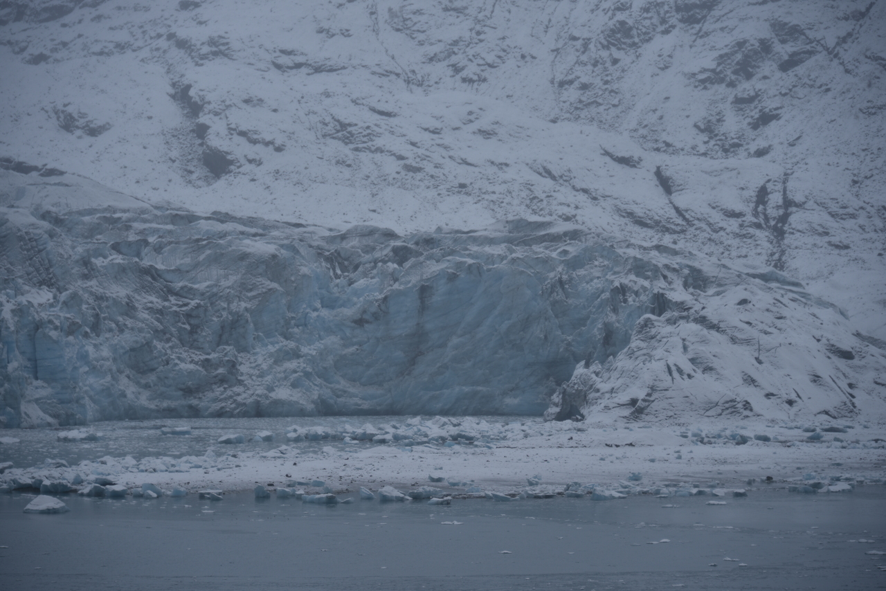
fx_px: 3692
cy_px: 296
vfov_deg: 9.2
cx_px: 443
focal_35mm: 150
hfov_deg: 13.7
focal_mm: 150
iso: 110
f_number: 5.6
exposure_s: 1/320
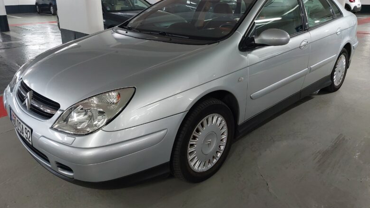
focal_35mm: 28
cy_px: 88
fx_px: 275
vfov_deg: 41.4
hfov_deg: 67.9
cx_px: 182
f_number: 1.8
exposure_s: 1/40
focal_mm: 5.23
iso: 400
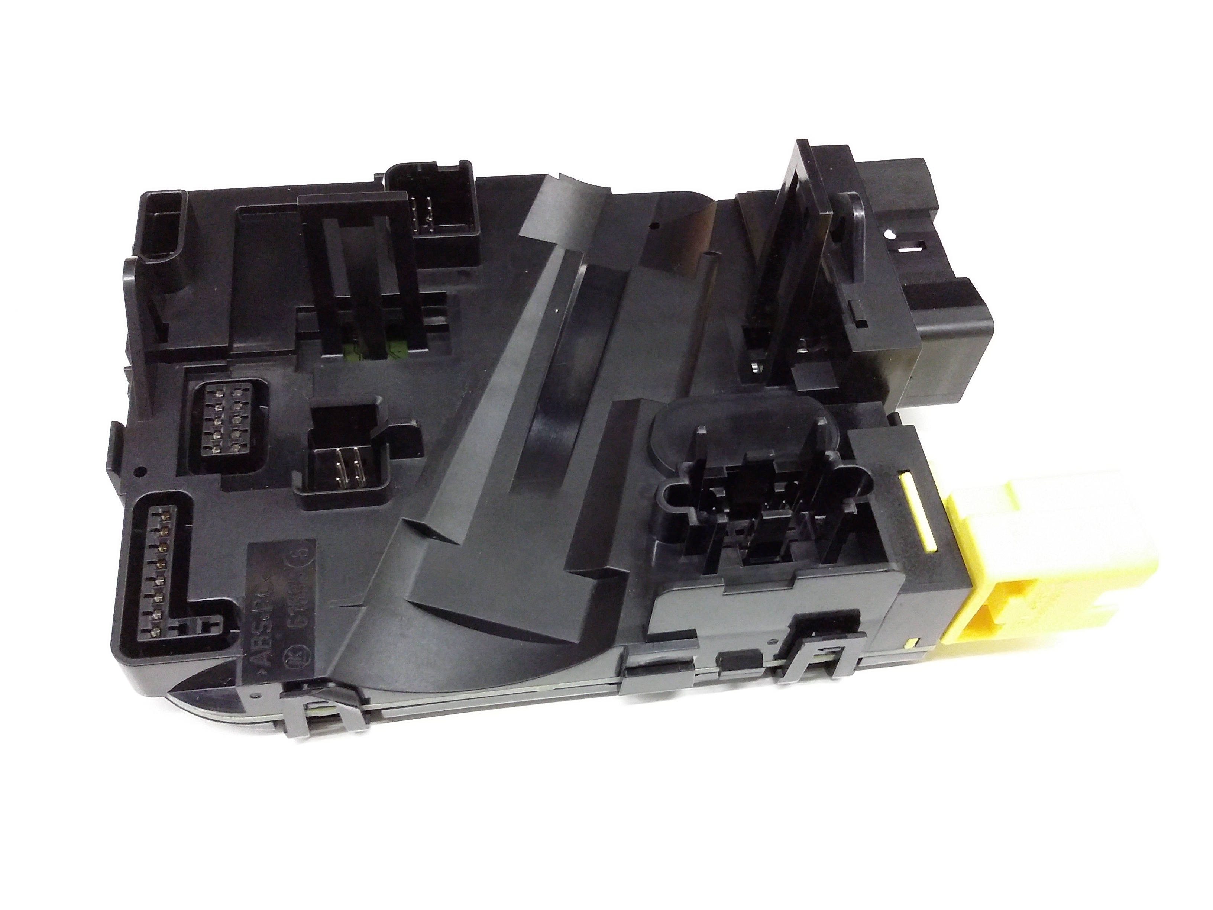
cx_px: 606
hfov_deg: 56.8
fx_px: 1121
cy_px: 455
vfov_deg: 44.2
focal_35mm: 32
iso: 400
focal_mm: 3.4
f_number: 2.4
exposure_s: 1/15
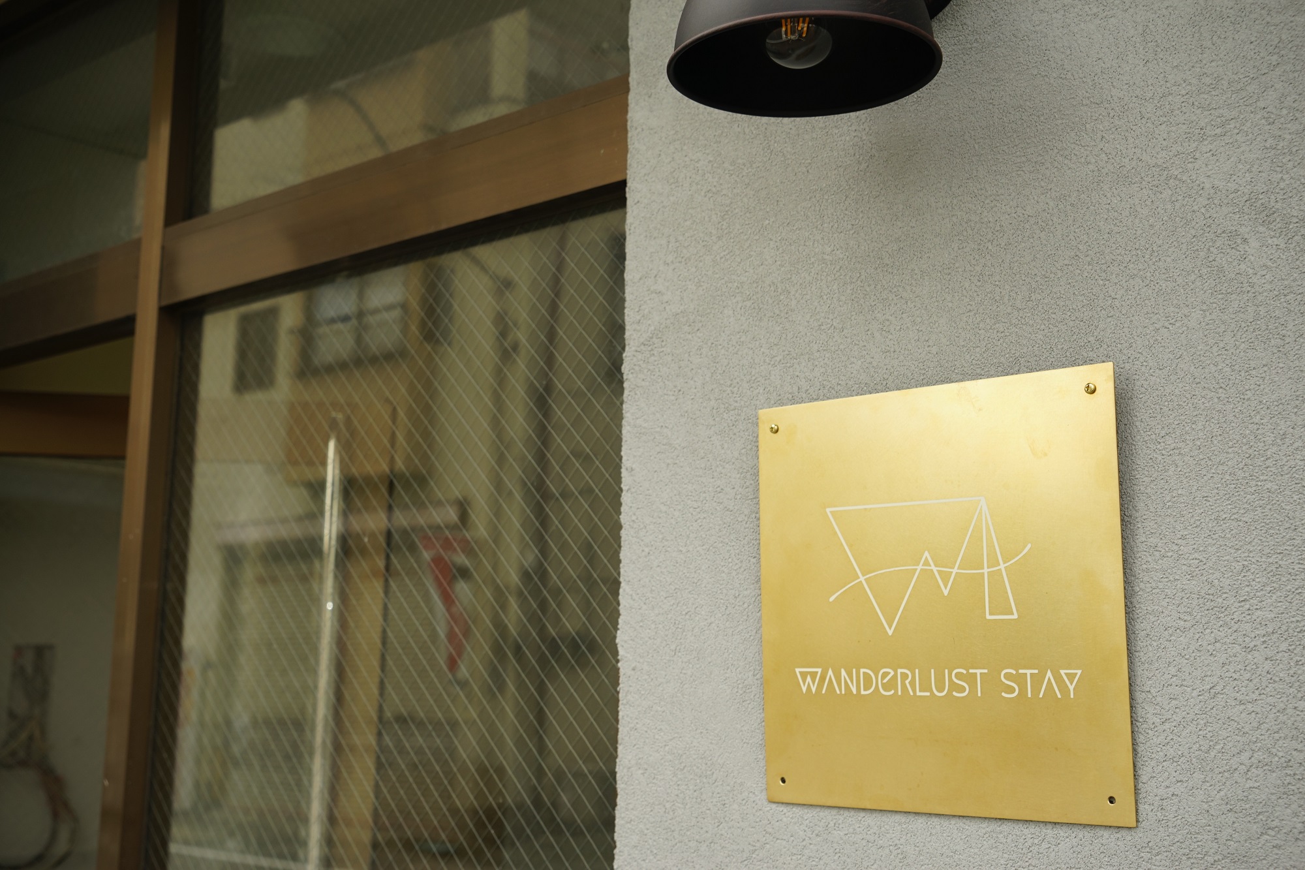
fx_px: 1559
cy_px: 435
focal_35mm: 43
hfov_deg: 45.4
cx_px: 652
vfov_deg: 31.2
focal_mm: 43
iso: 250
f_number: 6.3
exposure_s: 1/125
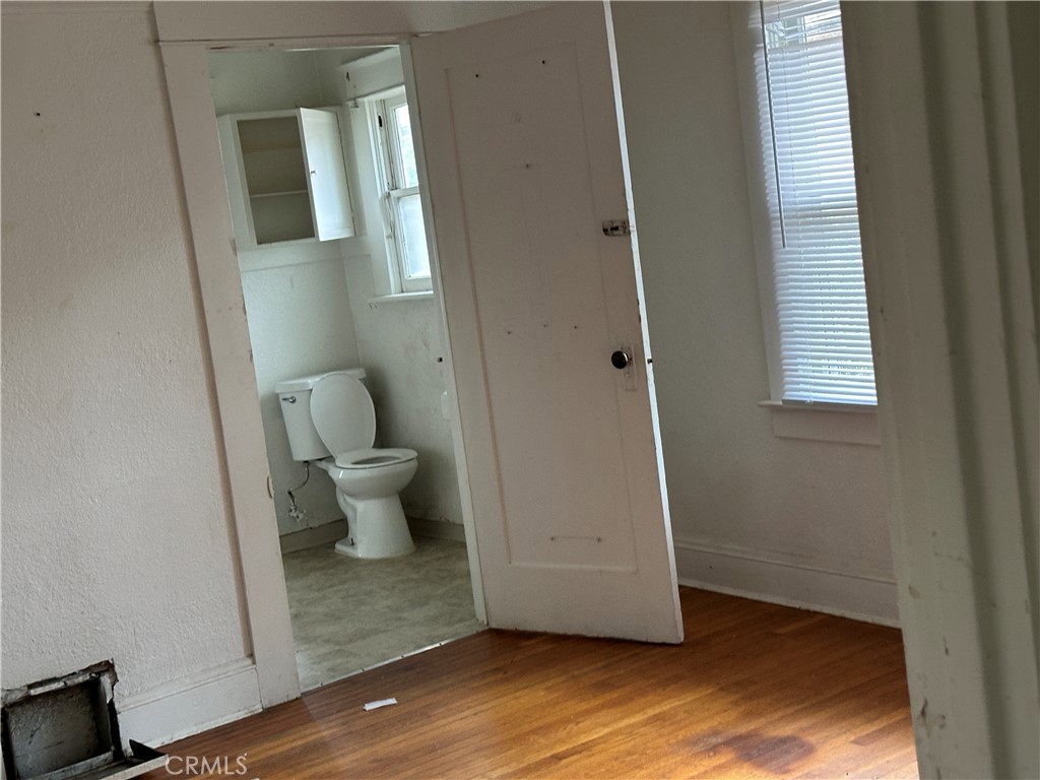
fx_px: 1442
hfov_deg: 39.7
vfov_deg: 30.3
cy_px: 390
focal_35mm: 48
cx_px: 520
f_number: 1.78
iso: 250
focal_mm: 6.86
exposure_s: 1/60
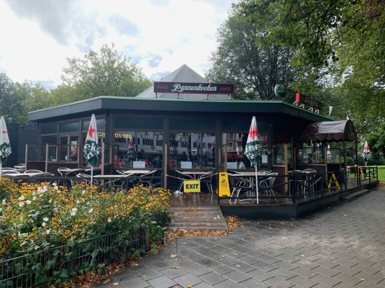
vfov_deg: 53.1
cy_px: 144
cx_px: 192
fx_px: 289
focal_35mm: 26
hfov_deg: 67.3
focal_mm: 4.25
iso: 25
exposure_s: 1/722
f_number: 1.8
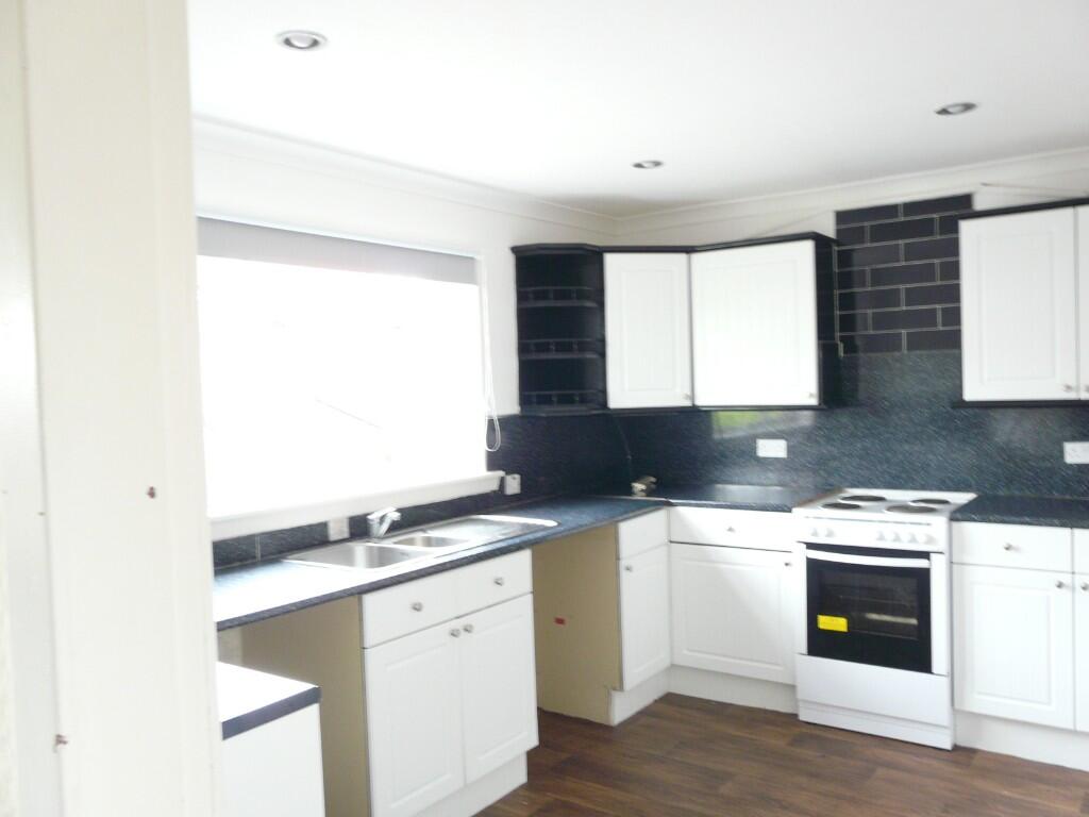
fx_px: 881
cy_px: 408
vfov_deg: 49.7
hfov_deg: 63.4
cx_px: 544
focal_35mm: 28
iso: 200
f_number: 2.8
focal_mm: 4.6
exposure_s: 1/10
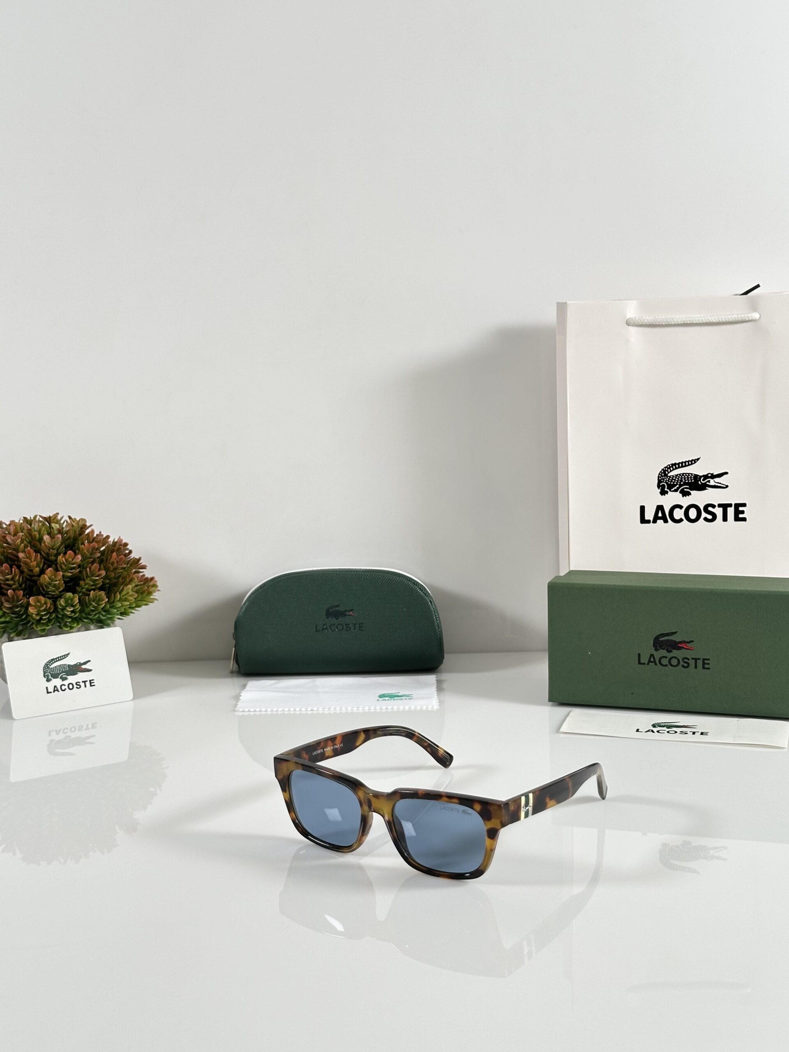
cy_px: 526
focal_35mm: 48
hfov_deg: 30.3
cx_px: 394
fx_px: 1459
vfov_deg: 39.7
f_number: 1.78
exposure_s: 1/100
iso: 64
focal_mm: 6.86
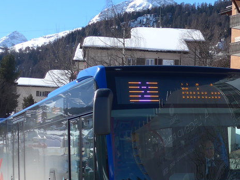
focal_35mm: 94
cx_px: 211
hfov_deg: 20.5
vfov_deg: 15.7
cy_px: 132
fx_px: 652
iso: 80
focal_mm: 7.5
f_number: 2.8
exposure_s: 1/2000
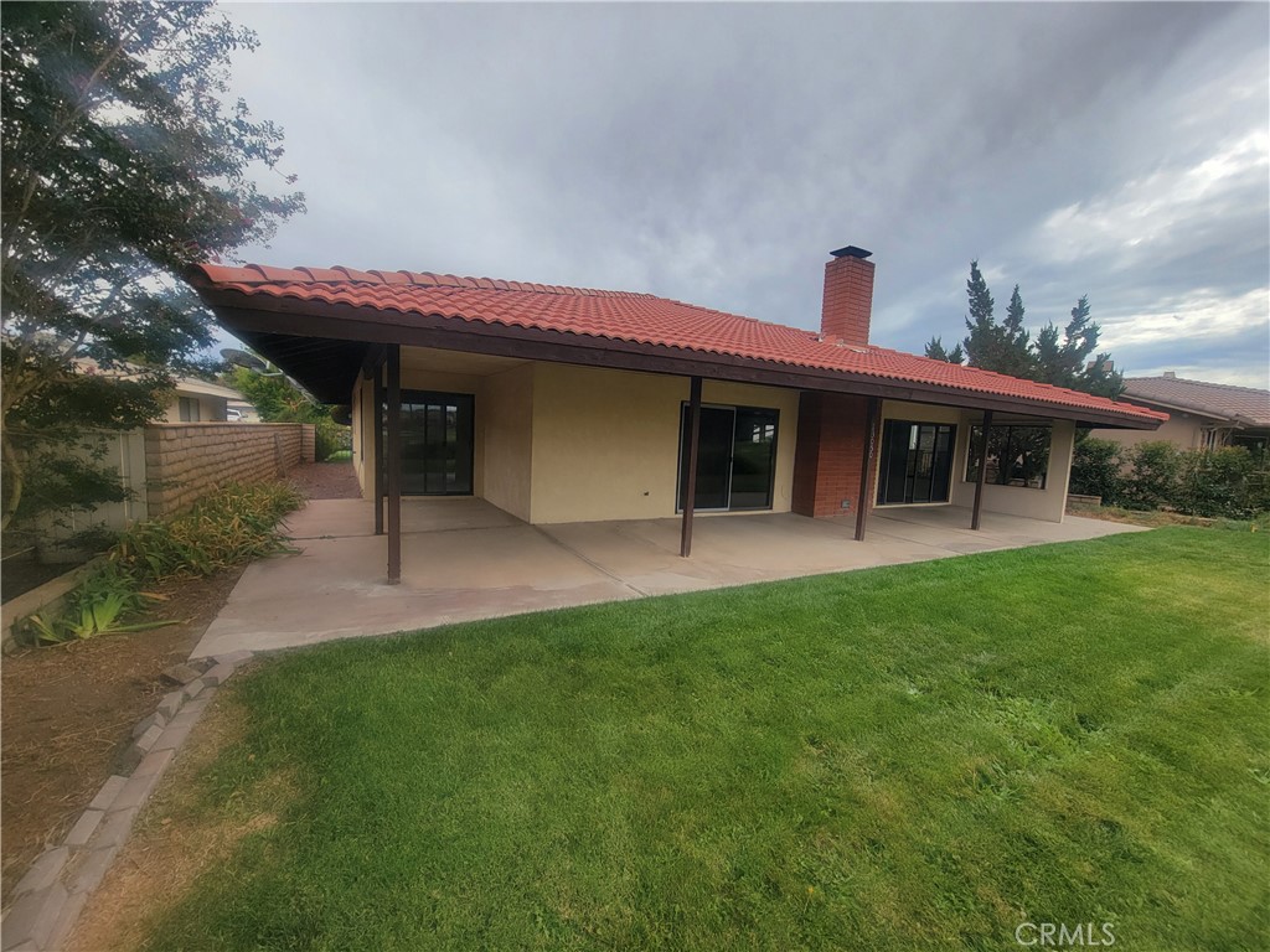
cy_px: 476
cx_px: 635
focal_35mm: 13
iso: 50
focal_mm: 2.2
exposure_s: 1/1024
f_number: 2.2
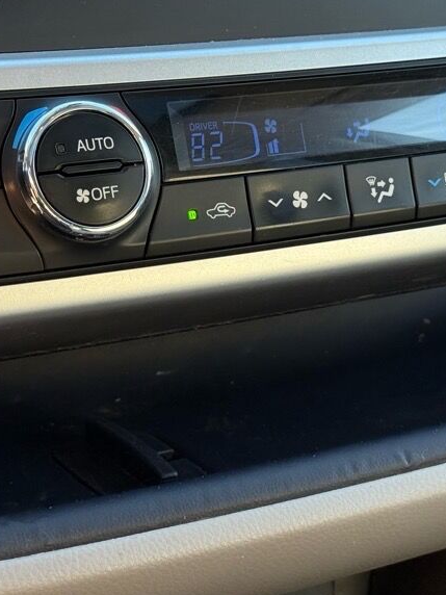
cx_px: 254
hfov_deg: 17.2
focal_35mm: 86
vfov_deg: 22.8
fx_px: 1477
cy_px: 291
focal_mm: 6.76
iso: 200
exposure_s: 1/236
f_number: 1.78
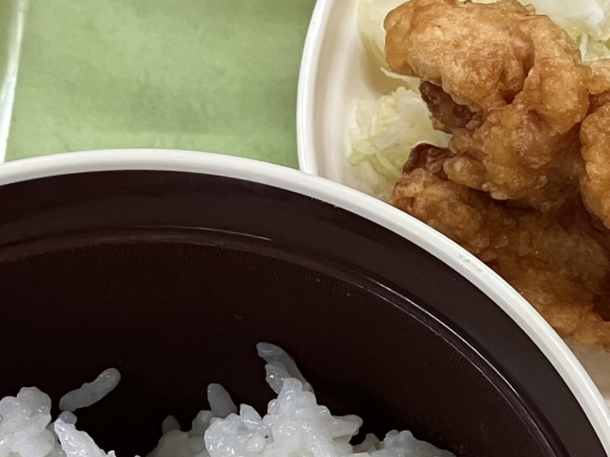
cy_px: 352
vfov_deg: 13.3
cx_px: 806
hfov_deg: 16.7
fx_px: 1955
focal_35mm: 111
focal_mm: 3.99
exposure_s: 1/50
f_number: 1.8
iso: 50
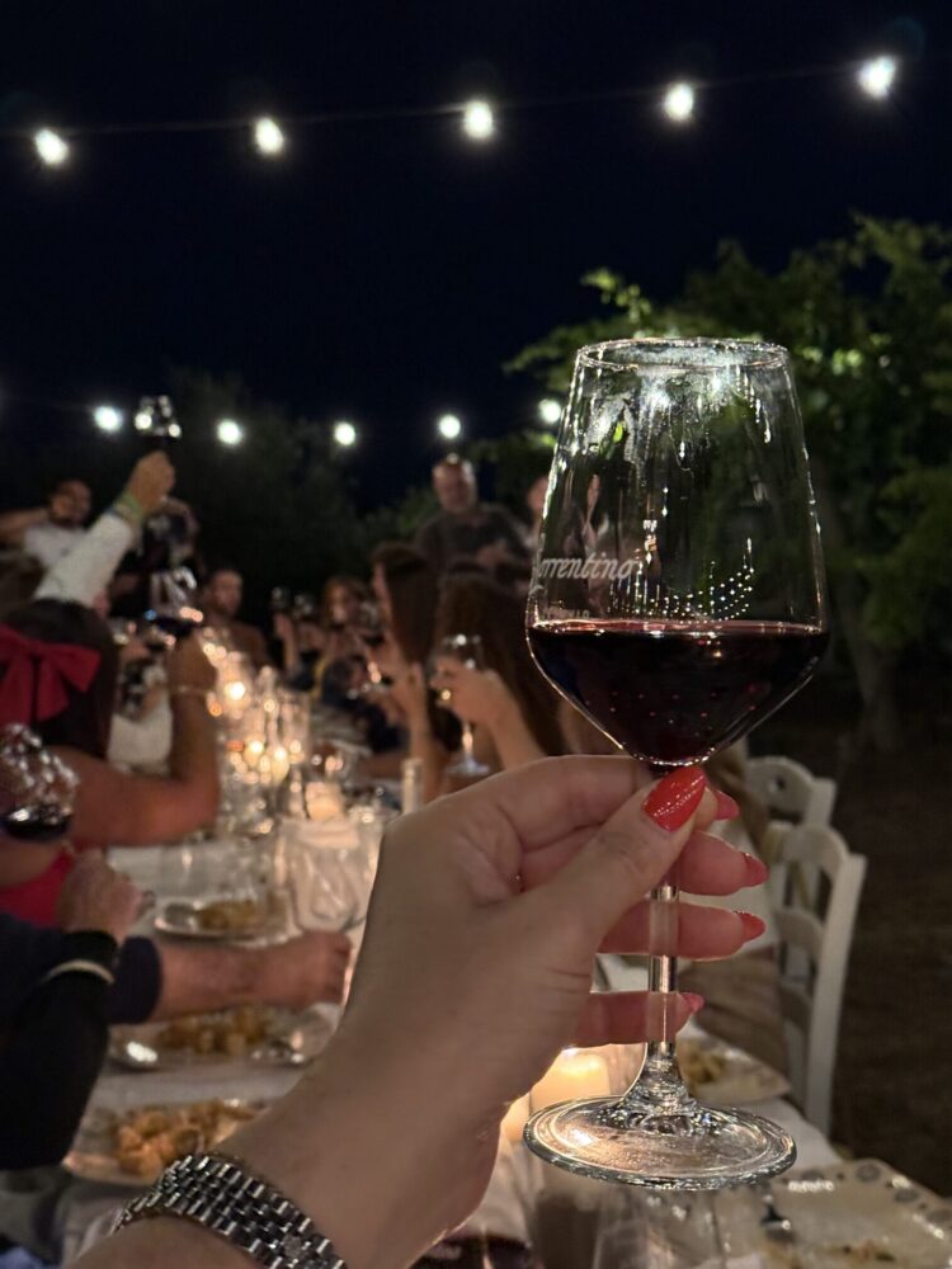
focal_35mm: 48
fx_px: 1760
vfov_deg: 39.7
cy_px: 634
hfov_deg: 30.3
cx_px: 476
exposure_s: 1/20
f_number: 1.78
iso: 640
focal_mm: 6.76
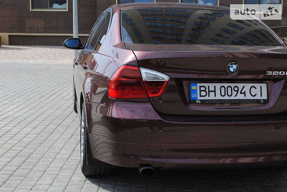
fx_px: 431
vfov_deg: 25.2
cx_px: 144
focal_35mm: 54
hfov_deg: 36.8
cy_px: 96
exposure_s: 1/200
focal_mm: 36
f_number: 7.1
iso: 100
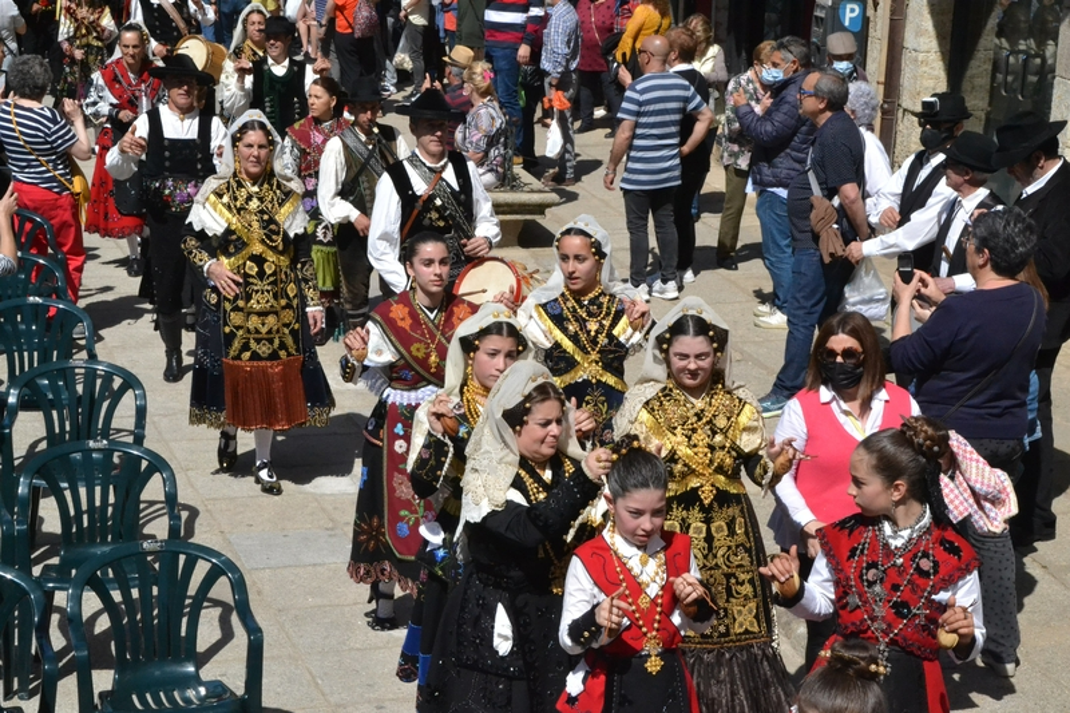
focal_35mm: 75
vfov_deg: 18.2
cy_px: 356
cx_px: 535
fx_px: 2229
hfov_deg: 27.0
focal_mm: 50
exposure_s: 1/1600
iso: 3200
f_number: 20
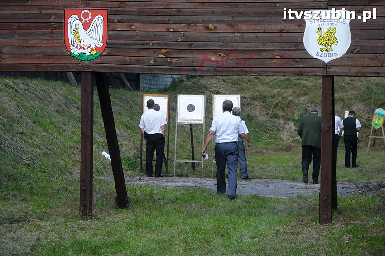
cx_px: 192
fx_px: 1122
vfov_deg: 13.0
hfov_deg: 19.5
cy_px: 128
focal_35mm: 105
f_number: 6.3
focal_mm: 70
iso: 800
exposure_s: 1/640
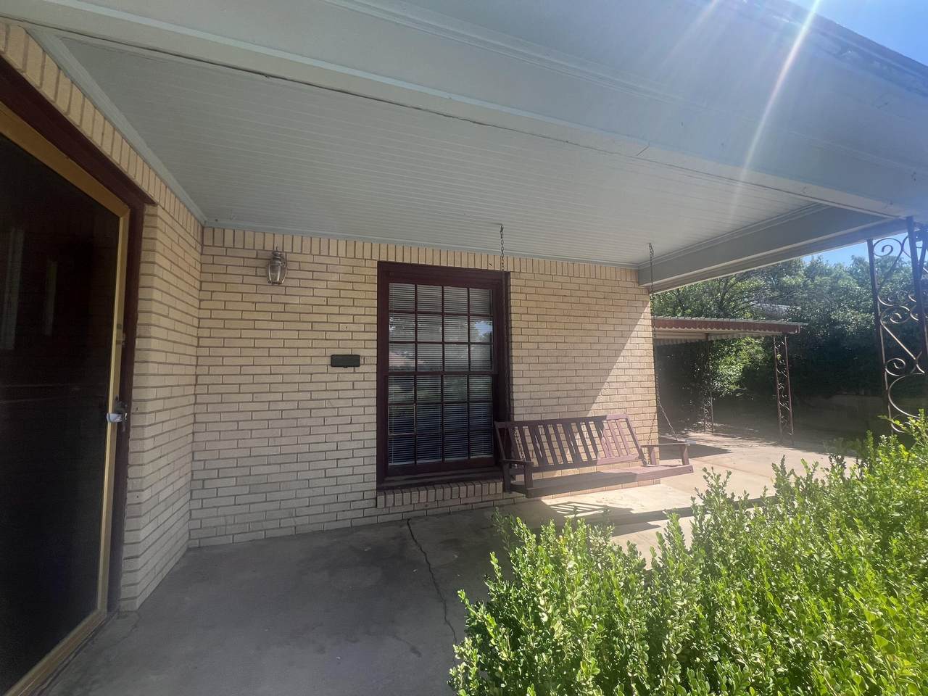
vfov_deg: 89.9
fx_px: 349
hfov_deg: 106.2
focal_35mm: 13
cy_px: 348
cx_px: 464
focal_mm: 1.57
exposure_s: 1/334
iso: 32
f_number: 1.8
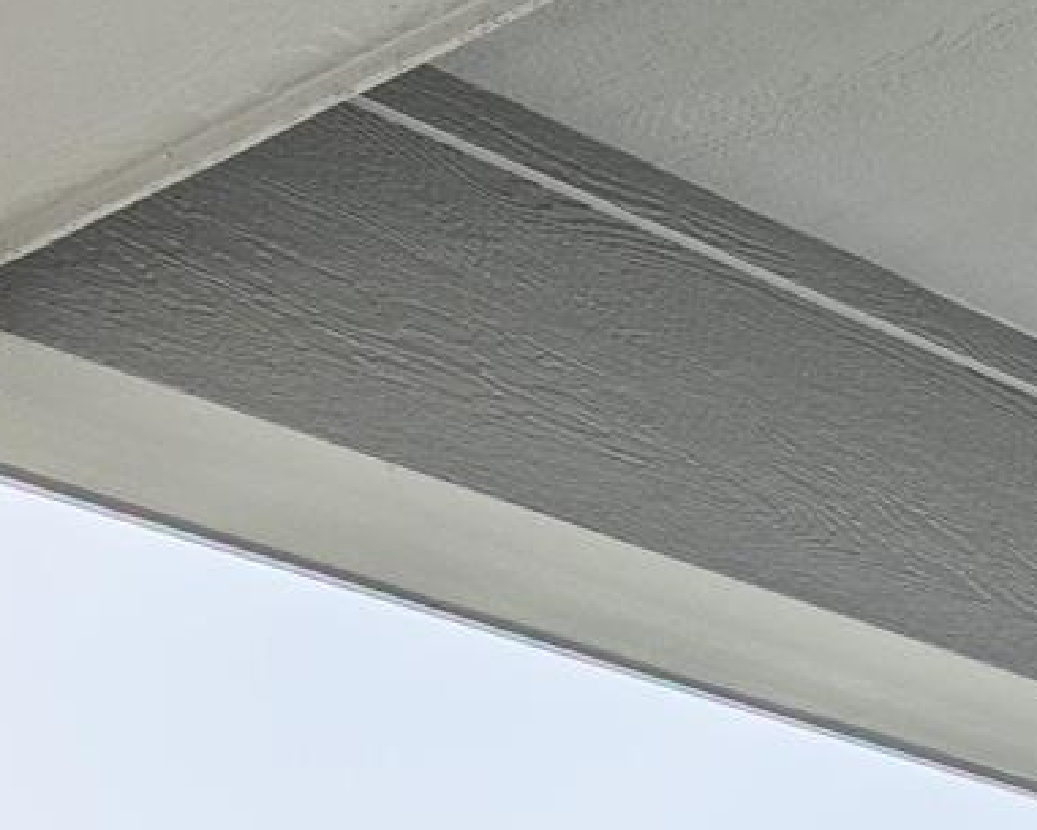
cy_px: 1684
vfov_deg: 12.7
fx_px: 3254
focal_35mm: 106
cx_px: 2275
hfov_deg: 14.1
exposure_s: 1/500
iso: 100
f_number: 4.5
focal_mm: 14
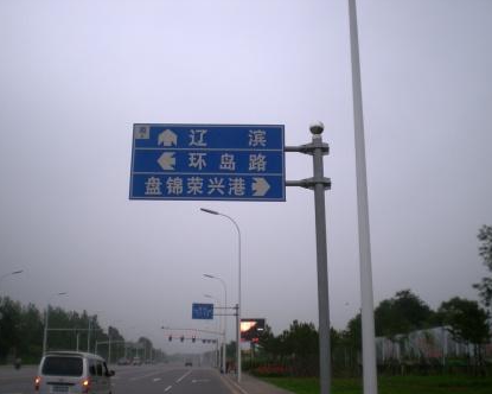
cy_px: 196
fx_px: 582
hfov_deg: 45.8
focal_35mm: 40
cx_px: 239
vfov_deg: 37.3
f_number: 3.1
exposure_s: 1/170
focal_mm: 6.3
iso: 50
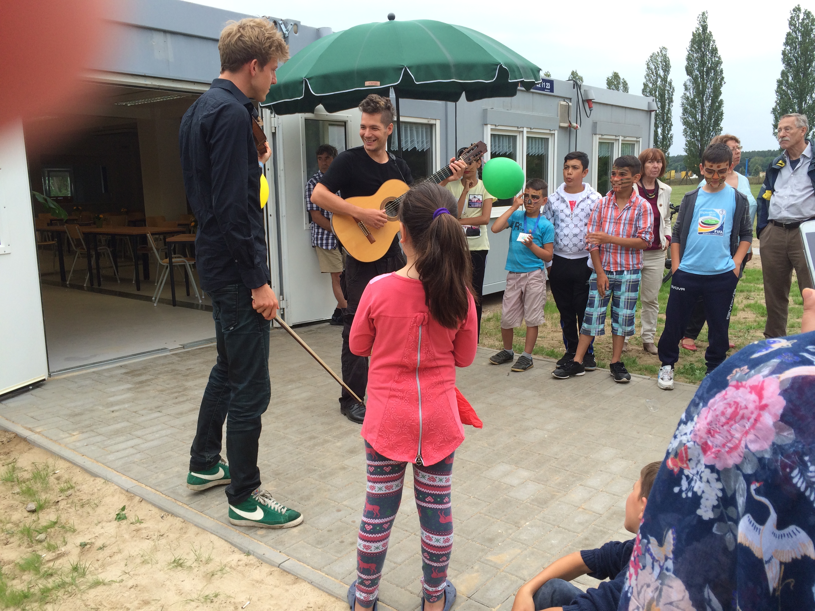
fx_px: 683
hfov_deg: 61.7
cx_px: 408
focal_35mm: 29
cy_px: 306
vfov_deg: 48.2
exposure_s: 1/272
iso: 32
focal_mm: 4.15
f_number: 2.2
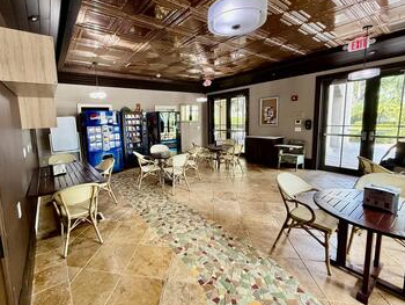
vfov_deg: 78.1
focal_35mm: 16
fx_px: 187
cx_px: 178
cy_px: 143
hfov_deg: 94.0
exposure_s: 1/120
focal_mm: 2.22
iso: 400
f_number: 2.2
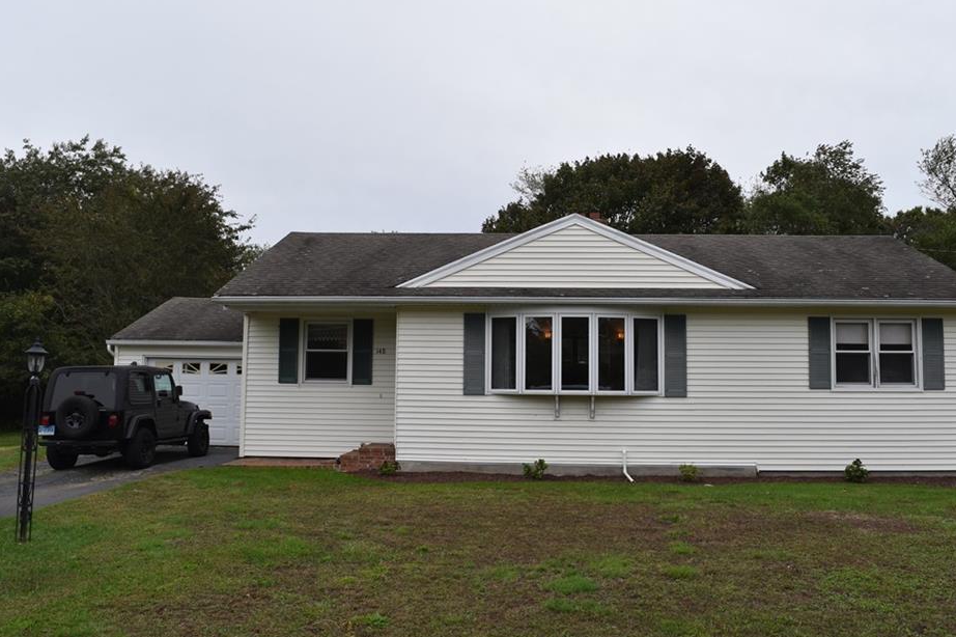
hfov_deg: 61.9
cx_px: 496
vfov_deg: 43.6
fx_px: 796
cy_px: 317
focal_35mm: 30
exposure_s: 1/250
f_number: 8
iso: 200
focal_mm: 18
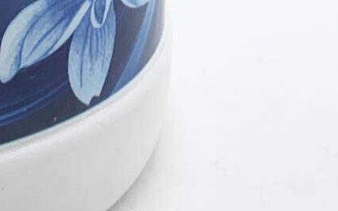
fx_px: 1519
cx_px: -156
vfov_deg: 6.9
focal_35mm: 165
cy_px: -481
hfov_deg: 12.1
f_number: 1.8
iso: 25
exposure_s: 1/351
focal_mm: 4.25
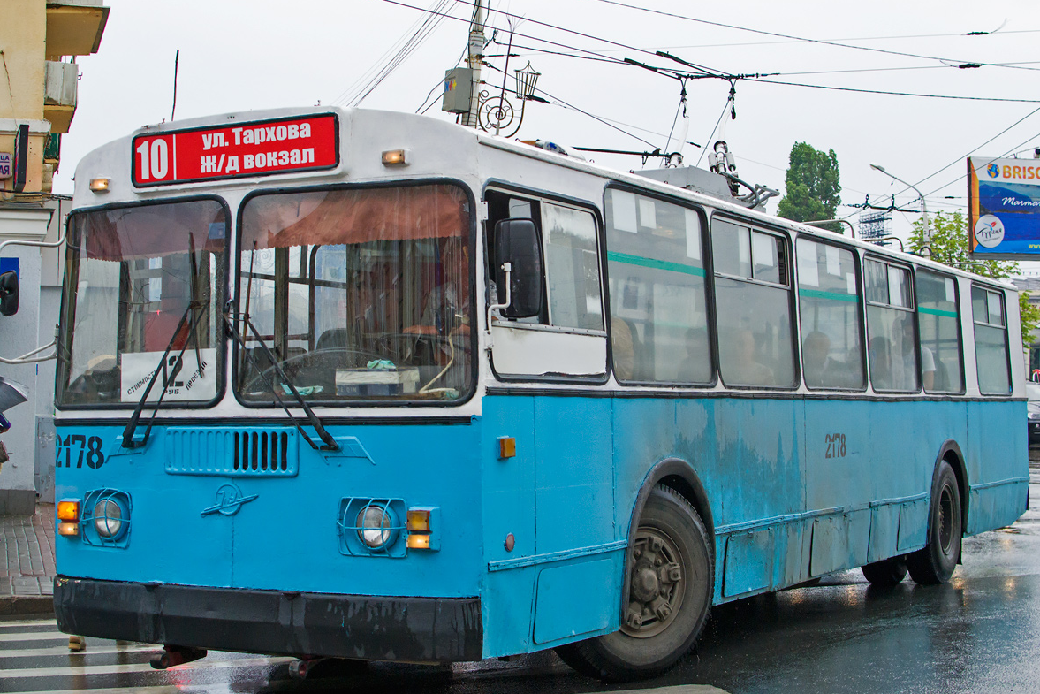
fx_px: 1546
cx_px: 514
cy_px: 342
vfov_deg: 25.3
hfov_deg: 37.2
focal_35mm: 54
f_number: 6.3
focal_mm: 35
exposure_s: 1/800
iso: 800
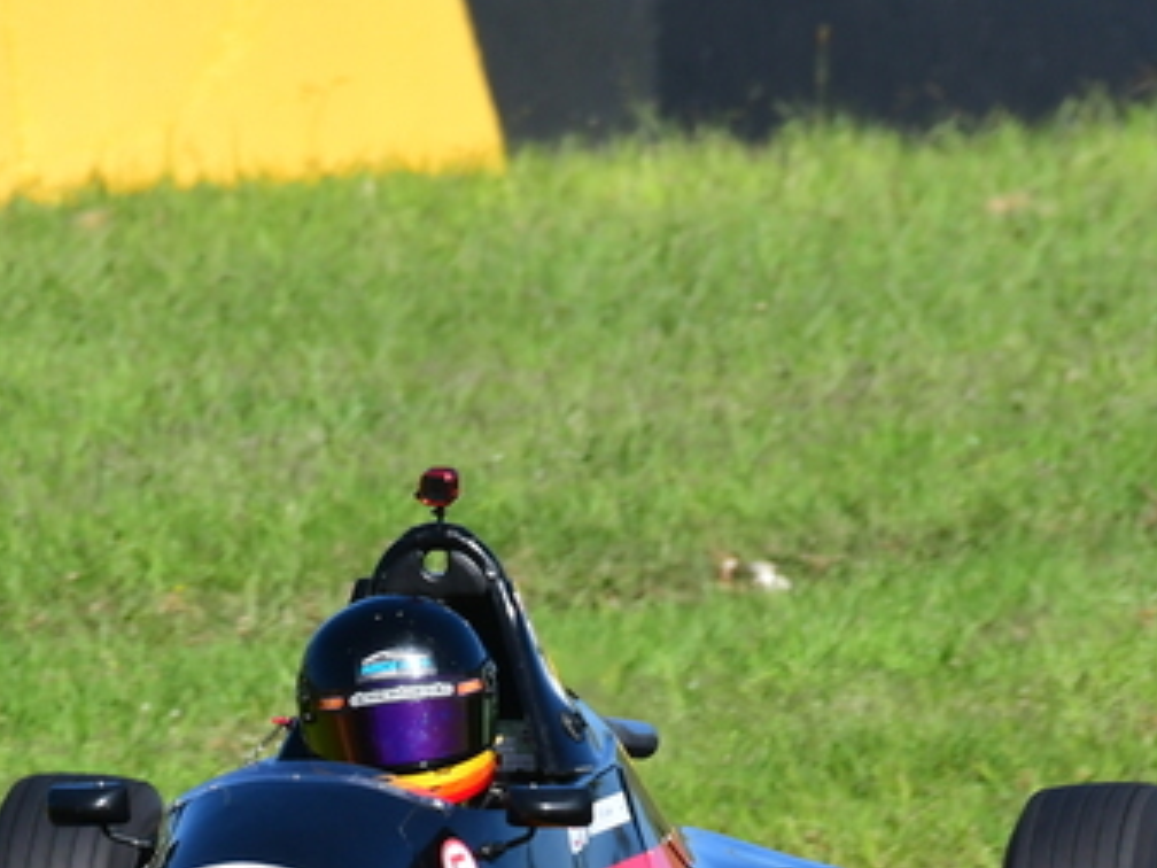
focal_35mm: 1715
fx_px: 57322
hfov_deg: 1.2
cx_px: 355
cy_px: 818
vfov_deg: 0.9
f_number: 11
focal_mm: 500
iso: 500
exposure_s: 1/640
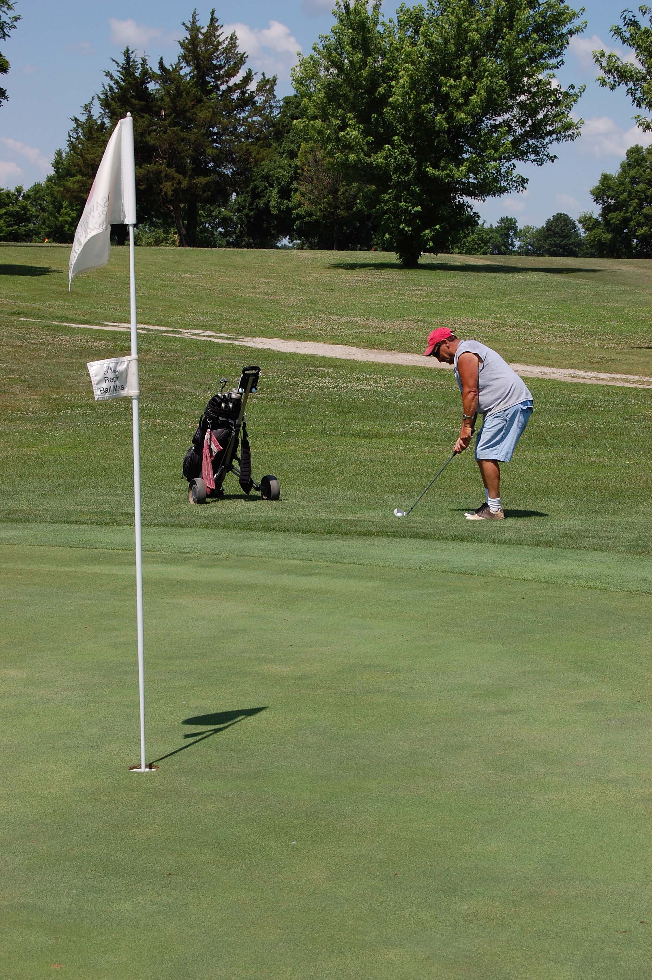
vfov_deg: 24.6
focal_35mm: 82
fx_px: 2245
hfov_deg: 16.5
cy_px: 490
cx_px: 326
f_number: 10
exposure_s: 1/400
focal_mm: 55
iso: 200
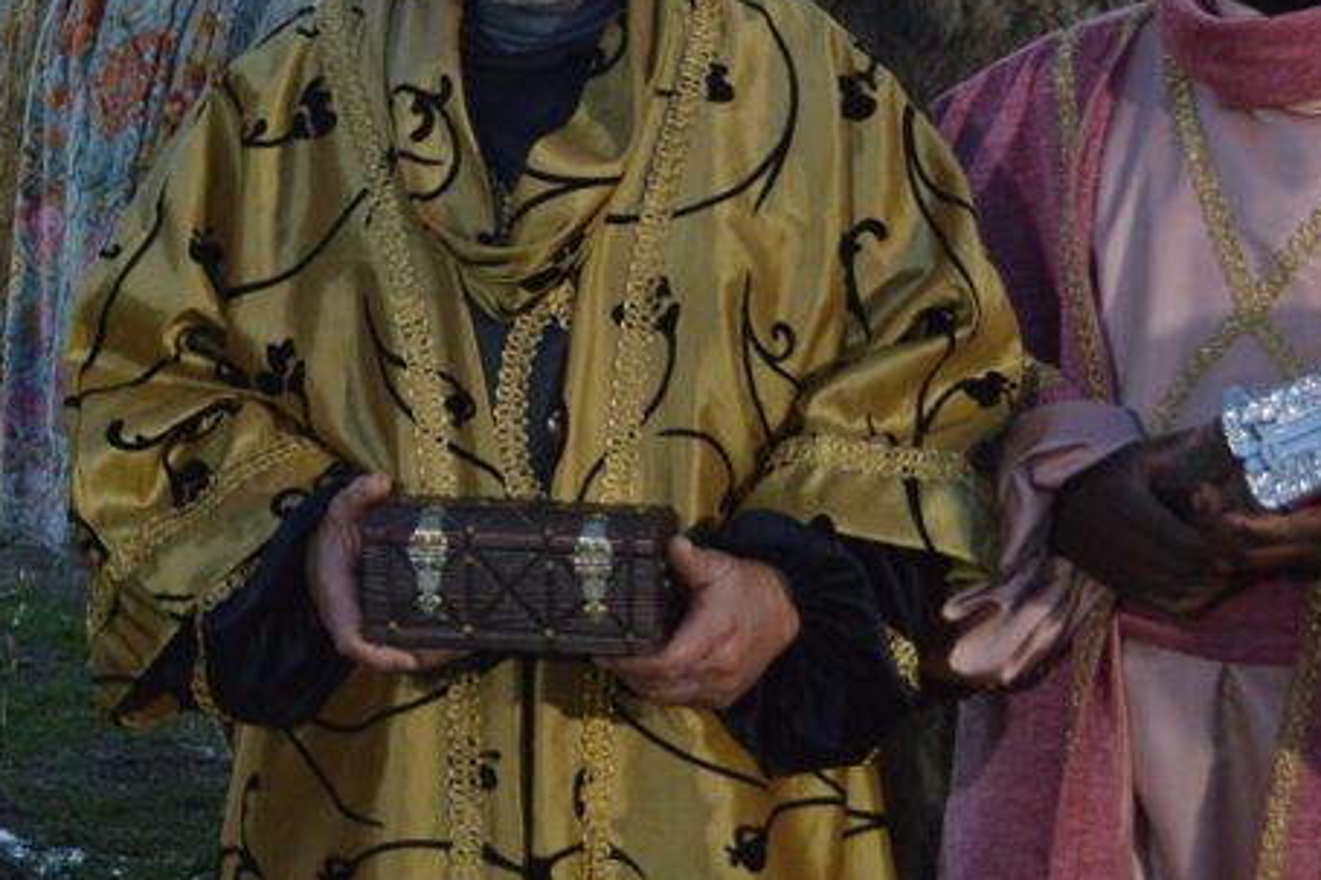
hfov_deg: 18.8
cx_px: 386
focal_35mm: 108
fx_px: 3961
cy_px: 68
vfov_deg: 12.6
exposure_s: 1/200
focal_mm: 32
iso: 1400
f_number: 4.2
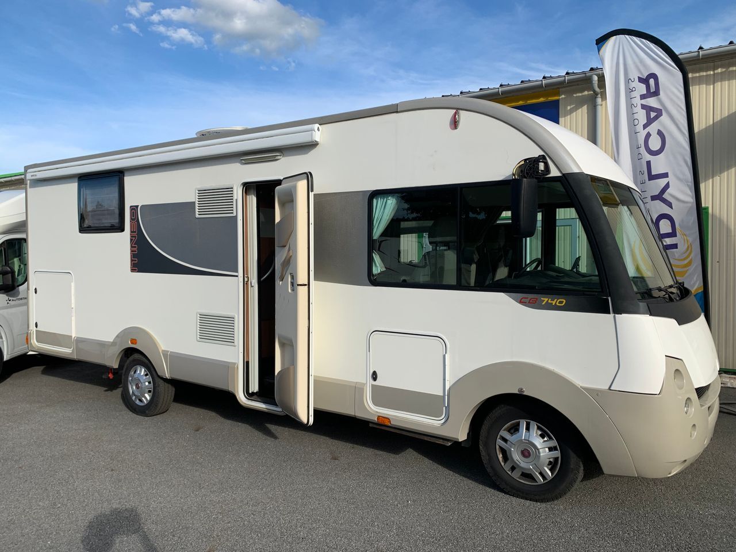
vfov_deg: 53.1
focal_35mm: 26
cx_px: 368
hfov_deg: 67.3
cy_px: 276
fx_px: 553
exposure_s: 1/2257
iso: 25
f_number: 1.8
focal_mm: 4.25
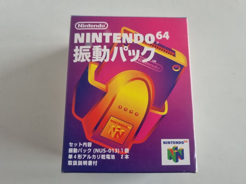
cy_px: 92
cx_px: 123
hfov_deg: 67.3
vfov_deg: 53.1
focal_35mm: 26
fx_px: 185
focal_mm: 5.4
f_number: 1.8
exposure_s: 1/100
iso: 125
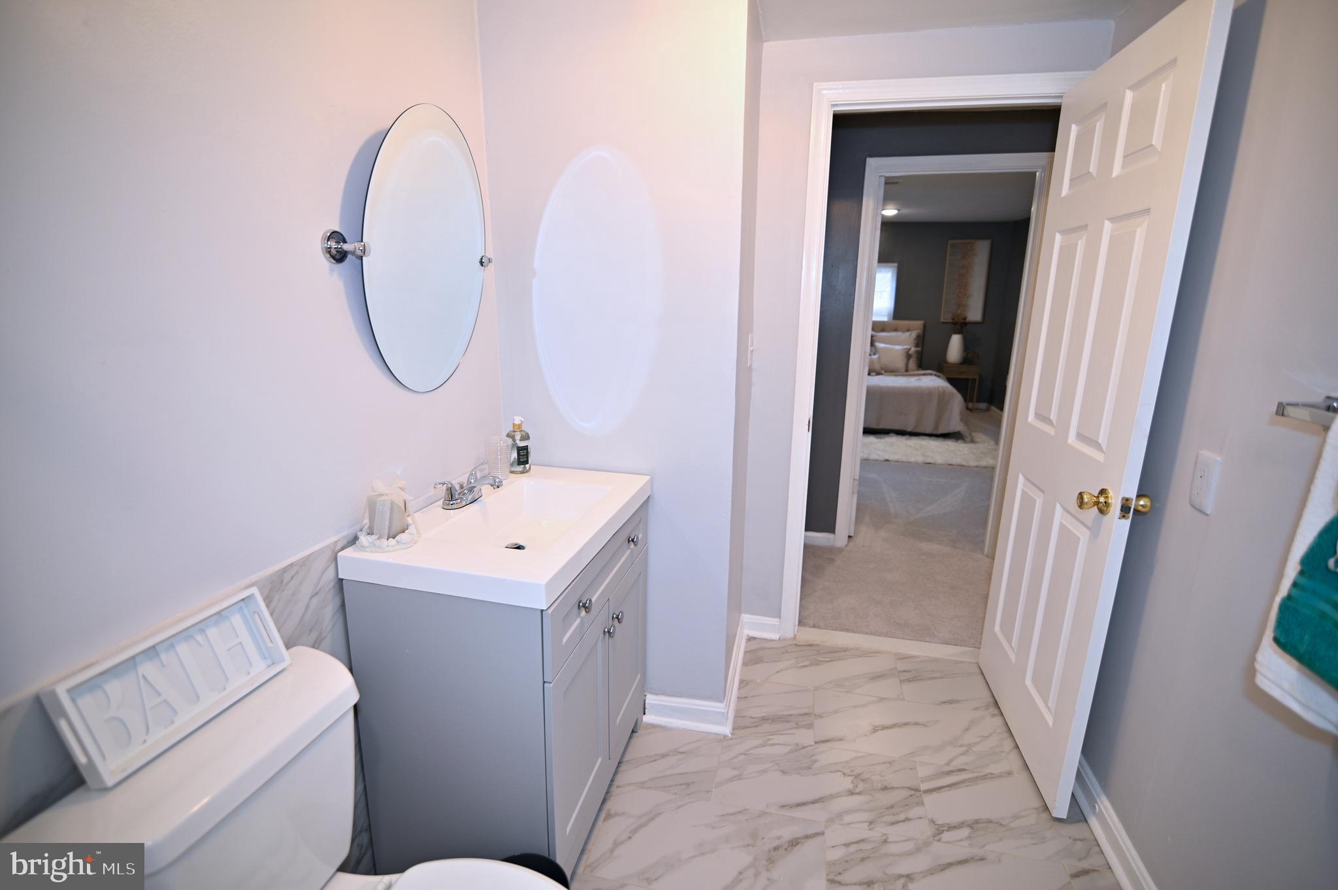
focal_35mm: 16
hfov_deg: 96.8
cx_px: 669
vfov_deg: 73.7
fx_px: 594
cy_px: 445
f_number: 2.8
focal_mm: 16
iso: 220
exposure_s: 1/80
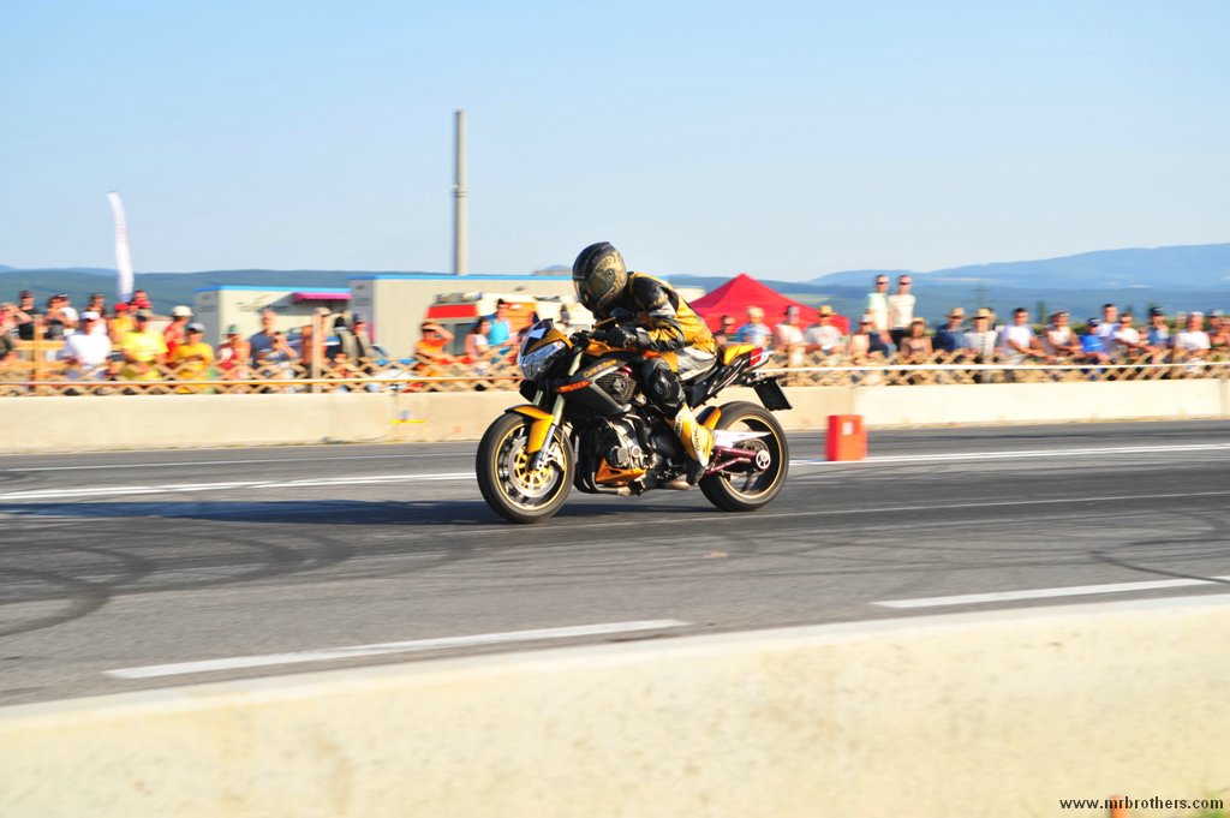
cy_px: 409
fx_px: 2390
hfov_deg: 28.9
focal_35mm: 70
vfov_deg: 19.4
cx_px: 615
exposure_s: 1/400
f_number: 6.3
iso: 200
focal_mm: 70
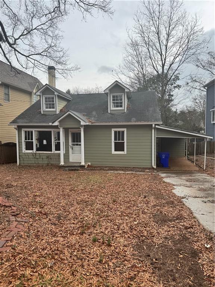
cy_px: 144
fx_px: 199
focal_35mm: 24
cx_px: 108
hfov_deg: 56.8
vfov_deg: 71.6
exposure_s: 1/1818
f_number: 1.78
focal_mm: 6.76
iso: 80
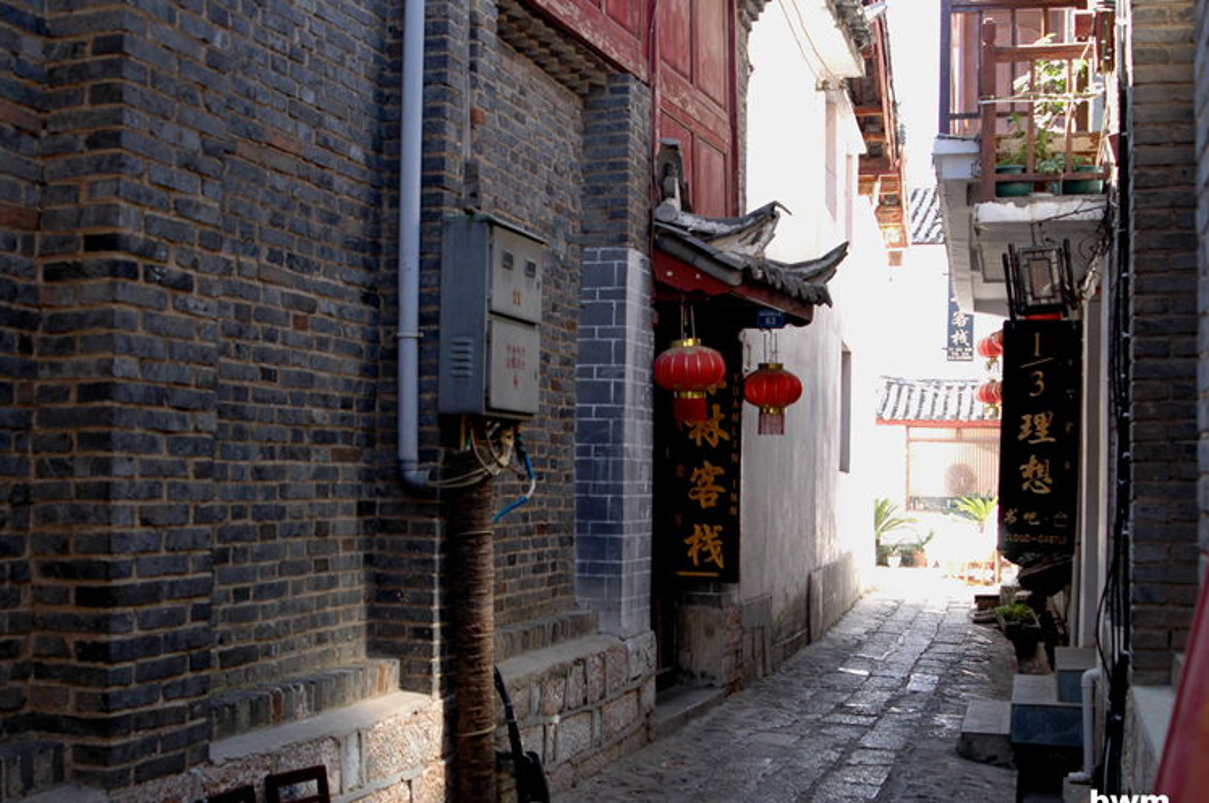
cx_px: 565
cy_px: 417
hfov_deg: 43.6
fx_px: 1509
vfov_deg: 29.8
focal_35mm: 45
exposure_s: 1/80
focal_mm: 28
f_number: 4.5
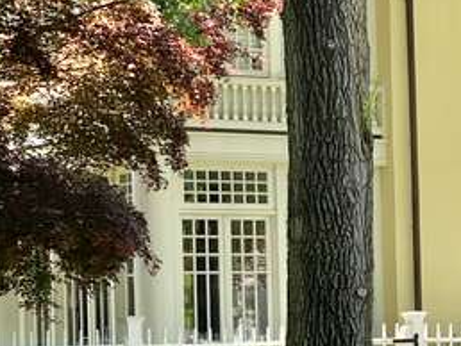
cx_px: 593
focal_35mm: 161
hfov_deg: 11.9
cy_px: 182
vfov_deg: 9.2
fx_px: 2146
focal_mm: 6
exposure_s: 1/316
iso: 20
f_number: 2
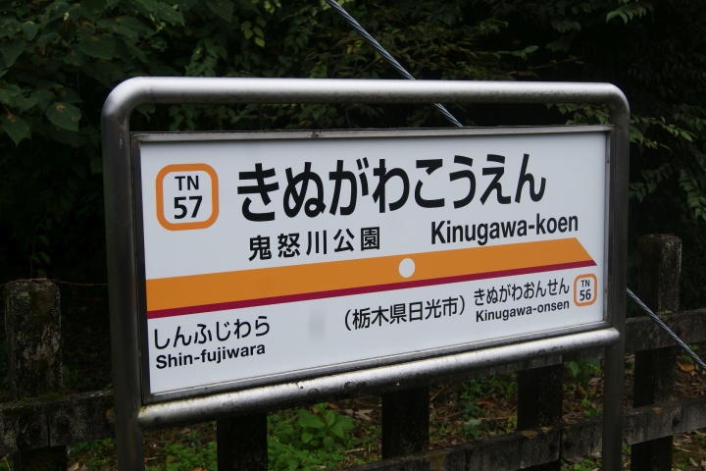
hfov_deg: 43.6
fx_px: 882
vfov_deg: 29.9
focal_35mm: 45
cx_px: 353
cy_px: 236
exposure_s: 1/250
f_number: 5.6
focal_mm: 30
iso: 100
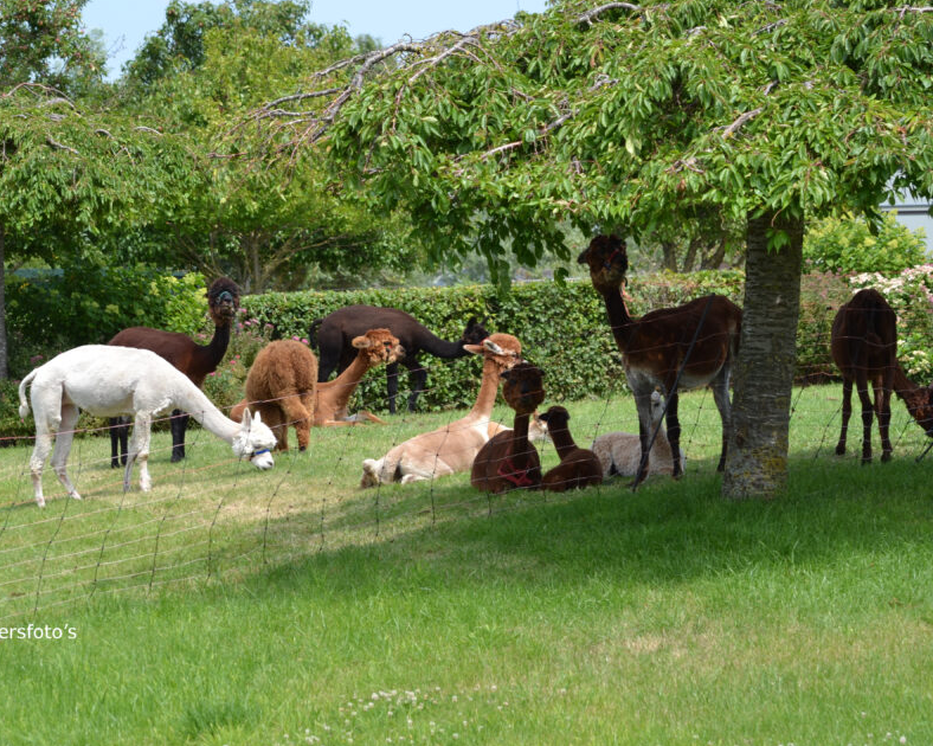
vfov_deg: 8.4
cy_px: 358
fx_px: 5052
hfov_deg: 10.6
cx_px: 459
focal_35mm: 183
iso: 100
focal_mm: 100
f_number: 7.1
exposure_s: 1/200
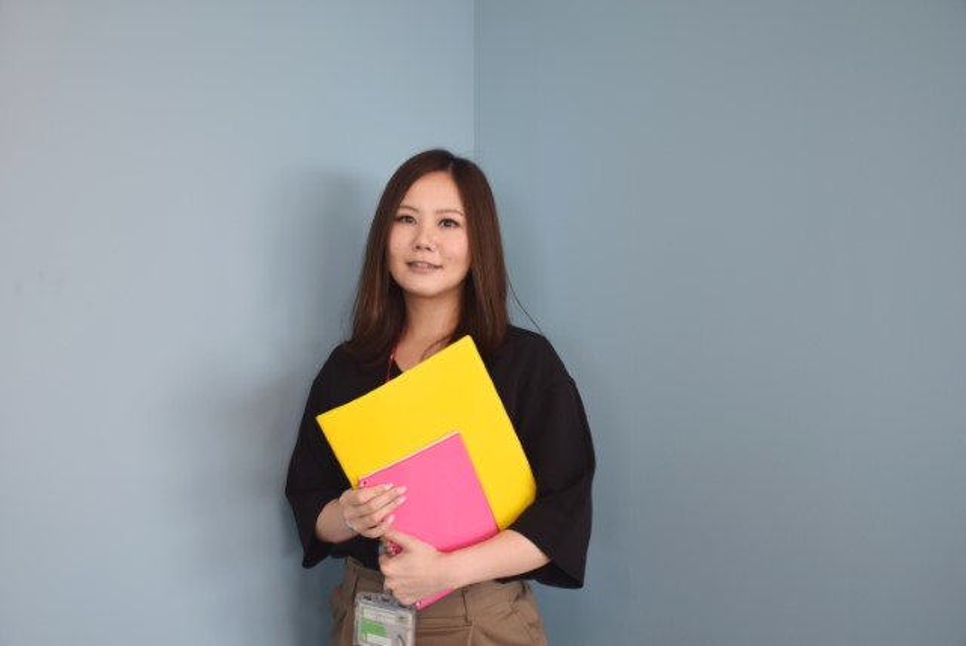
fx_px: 927
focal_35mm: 34
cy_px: 323
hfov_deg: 55.1
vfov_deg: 38.4
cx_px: 483
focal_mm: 23
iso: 100
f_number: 3.8
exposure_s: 1/15
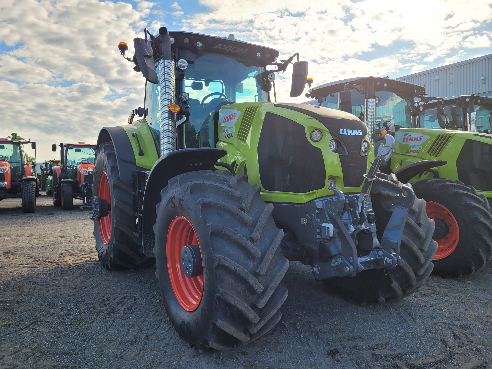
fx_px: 370
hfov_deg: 67.3
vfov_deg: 53.1
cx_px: 246
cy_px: 184
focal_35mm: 26
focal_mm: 5.4
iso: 40
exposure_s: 1/947
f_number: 1.8
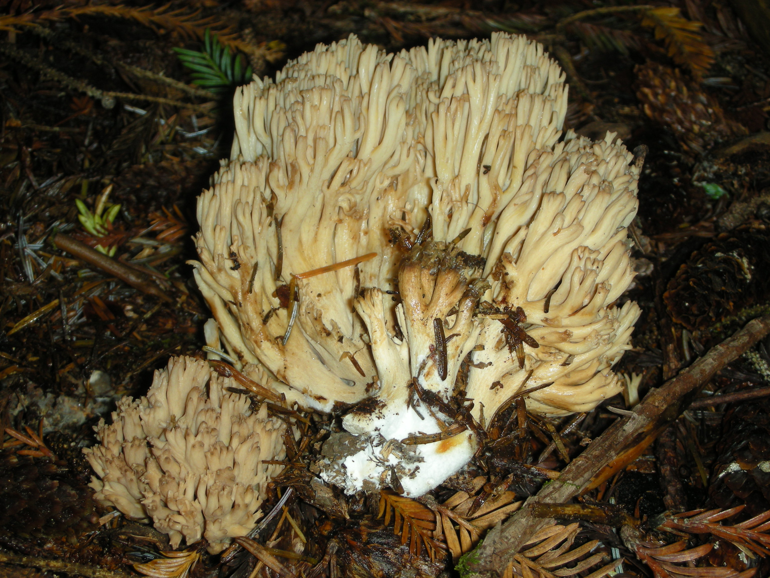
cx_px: 385
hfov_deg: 26.7
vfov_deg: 20.2
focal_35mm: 73
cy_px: 289
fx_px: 1624
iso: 50
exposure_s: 1/120
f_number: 4.1
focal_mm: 12.2
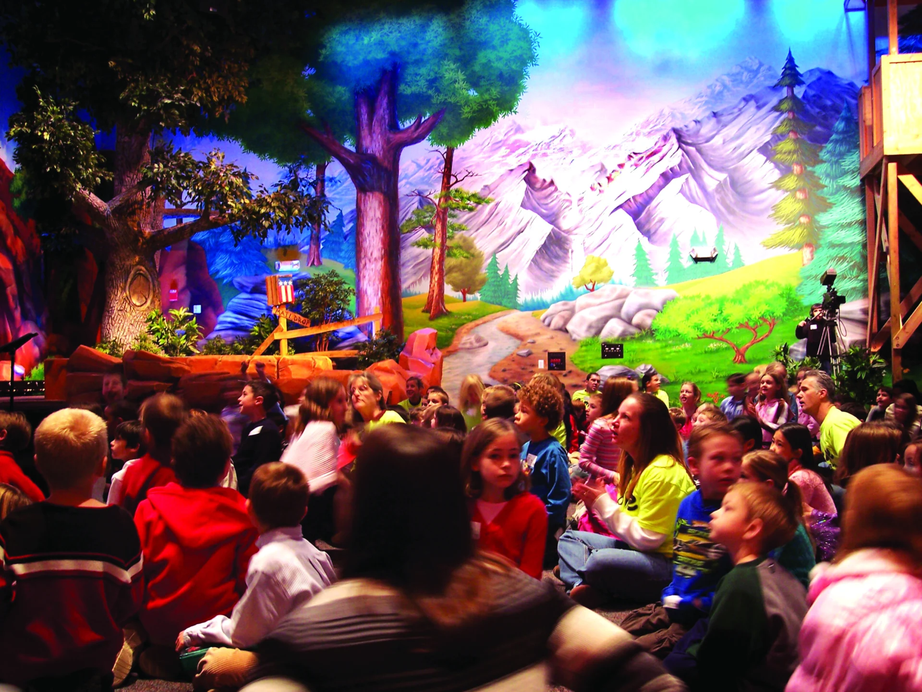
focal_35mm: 39
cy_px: 346
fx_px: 1039
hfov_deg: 47.9
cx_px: 461
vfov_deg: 36.8
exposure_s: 1/8
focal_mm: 8
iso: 200
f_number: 3.4
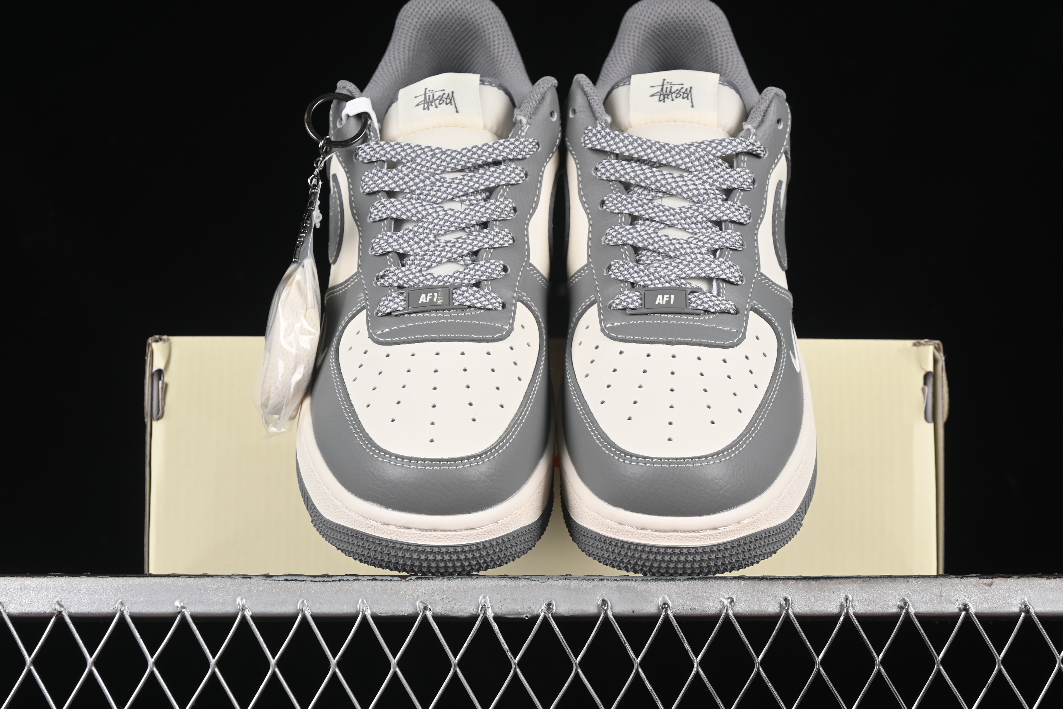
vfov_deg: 18.0
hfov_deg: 26.6
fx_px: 2244
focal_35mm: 76
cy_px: 356
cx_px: 538
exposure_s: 1/80
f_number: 7.1
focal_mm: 50
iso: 160
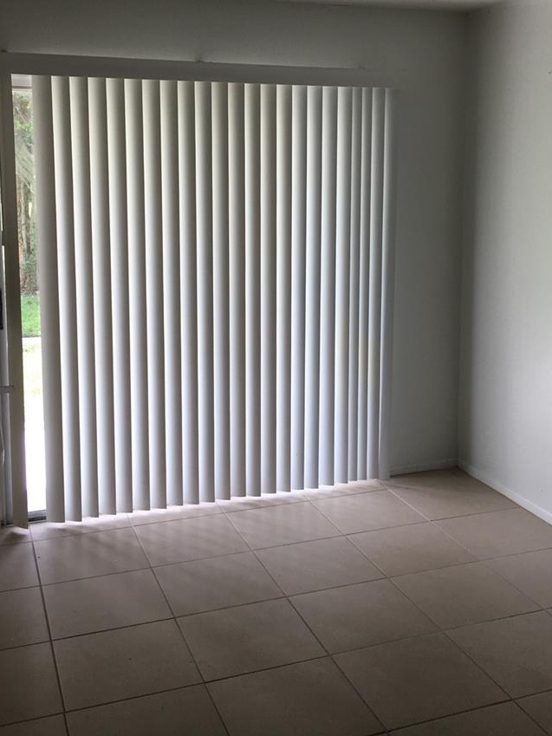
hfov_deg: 35.1
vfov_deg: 45.5
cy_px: 290
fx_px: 872
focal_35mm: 41
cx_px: 313
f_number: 2.2
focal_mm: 4.15
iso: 25
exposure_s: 1/124
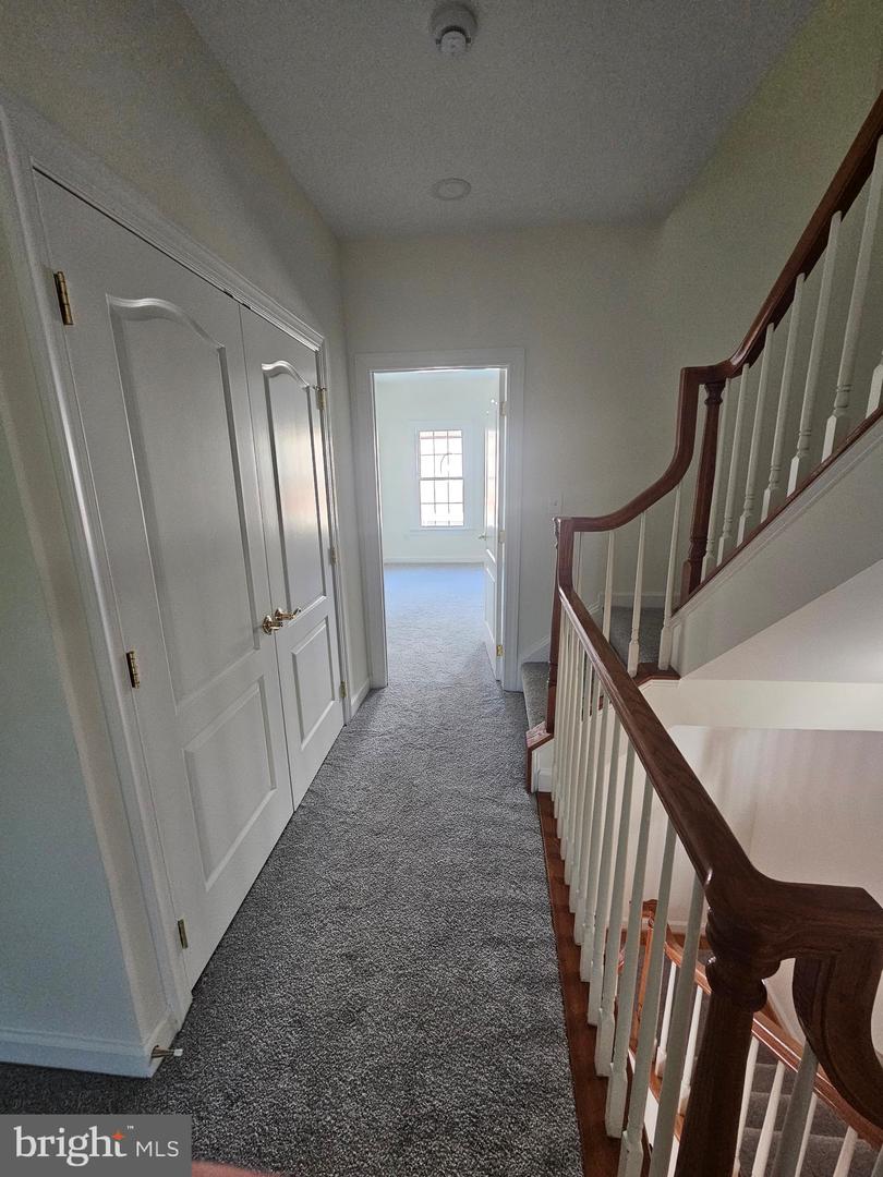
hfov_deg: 89.9
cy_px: 588
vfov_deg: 106.2
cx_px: 442
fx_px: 442
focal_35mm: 13
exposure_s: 1/60
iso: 320
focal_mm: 2.2
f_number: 2.2
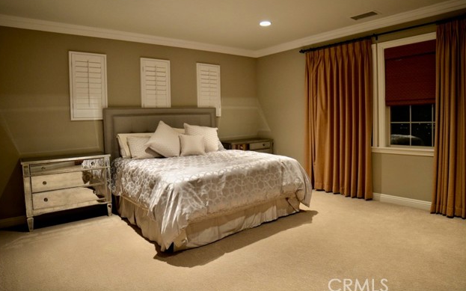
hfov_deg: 79.7
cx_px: 233
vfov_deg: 55.0
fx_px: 279
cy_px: 137
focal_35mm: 22
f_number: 2.8
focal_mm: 14
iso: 800
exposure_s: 1/30
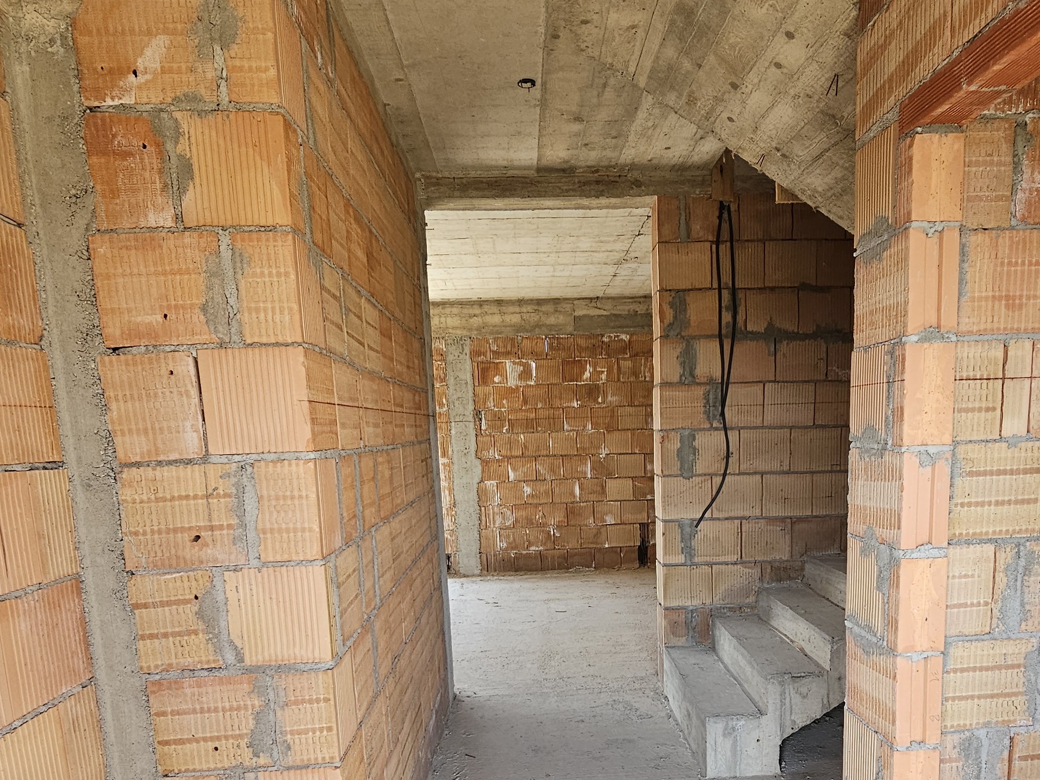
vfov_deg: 54.8
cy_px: 562
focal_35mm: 24
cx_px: 582
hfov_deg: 71.3
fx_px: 721
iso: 100
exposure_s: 1/193
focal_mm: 2.2
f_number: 2.2
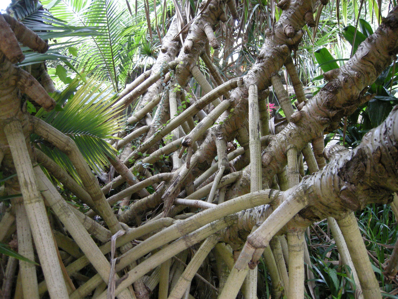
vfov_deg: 40.7
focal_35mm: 35
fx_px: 402
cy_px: 150
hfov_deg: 52.6
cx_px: 199
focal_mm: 7.5
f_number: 2.7
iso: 304
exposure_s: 1/62
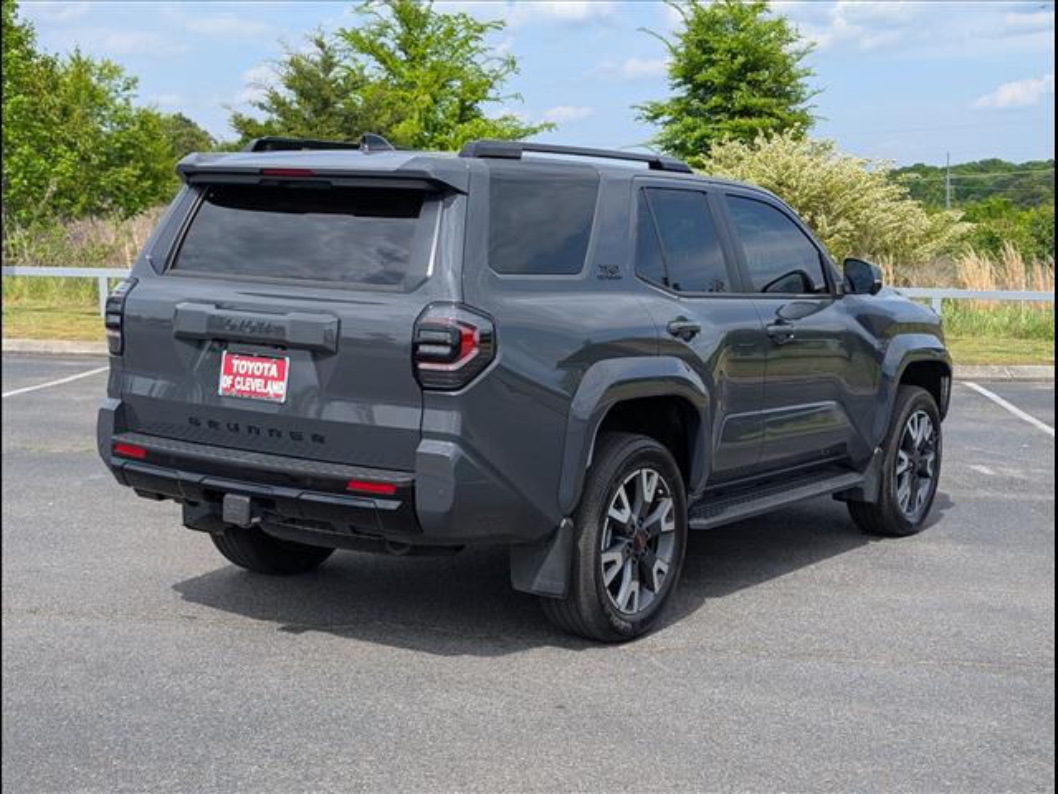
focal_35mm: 49
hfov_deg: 38.9
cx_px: 529
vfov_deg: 29.7
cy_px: 397
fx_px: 1498
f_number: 1.68
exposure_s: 1/1000
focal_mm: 6.9
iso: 22
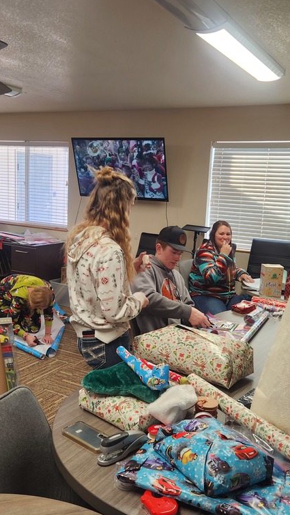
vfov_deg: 58.0
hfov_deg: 34.6
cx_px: 160
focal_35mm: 34
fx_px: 465
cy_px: 259
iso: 100
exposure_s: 1/120
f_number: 1.8
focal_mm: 5.4
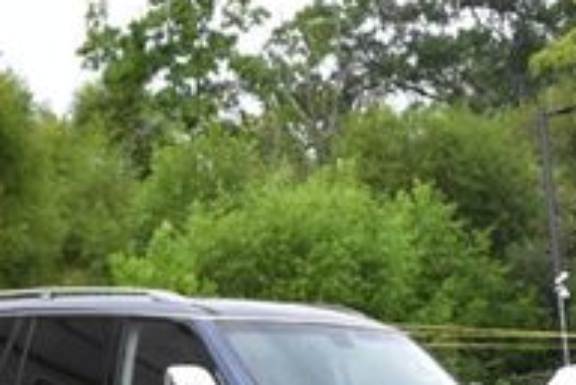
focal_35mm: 159
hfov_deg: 12.8
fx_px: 2546
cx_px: 24
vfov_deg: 8.4
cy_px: 627
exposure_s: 1/1250
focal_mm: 32
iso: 2500
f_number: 13
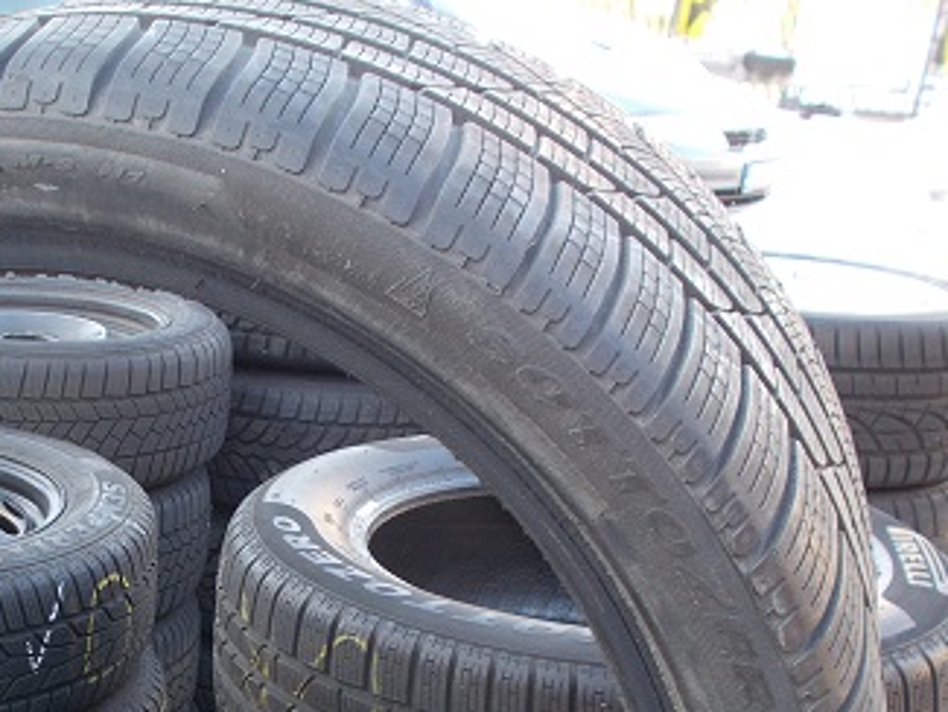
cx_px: 198
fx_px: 1534
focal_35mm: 56
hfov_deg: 33.4
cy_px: 641
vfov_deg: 25.3
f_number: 3.2
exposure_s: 1/25
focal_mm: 4.6
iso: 80
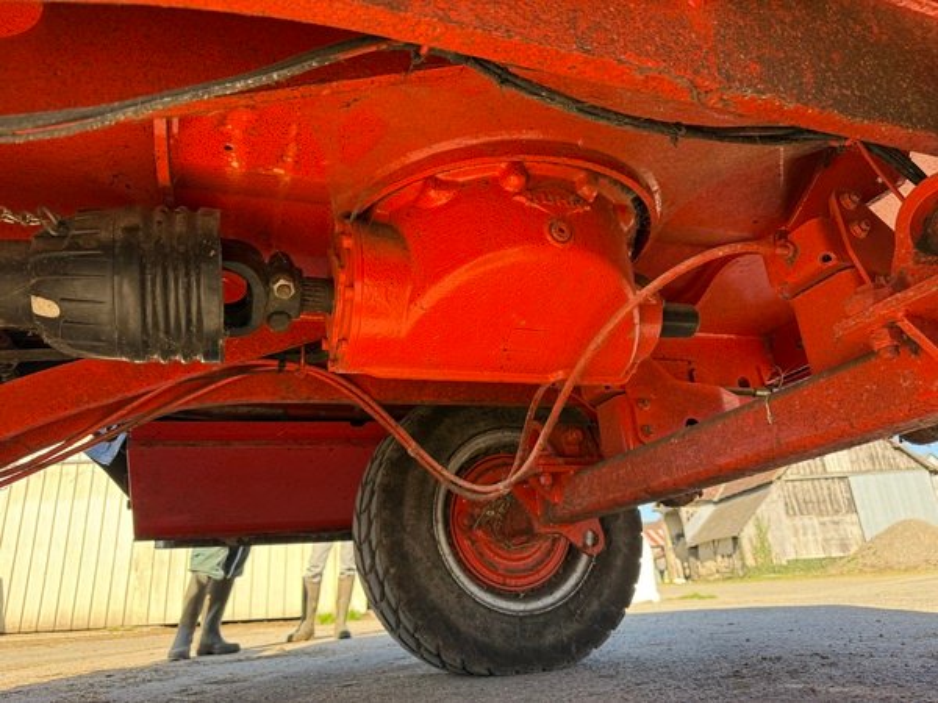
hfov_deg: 71.6
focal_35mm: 24
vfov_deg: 56.8
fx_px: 650
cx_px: 469
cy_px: 352
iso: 100
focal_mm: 6.76
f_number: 1.78
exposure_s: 1/435
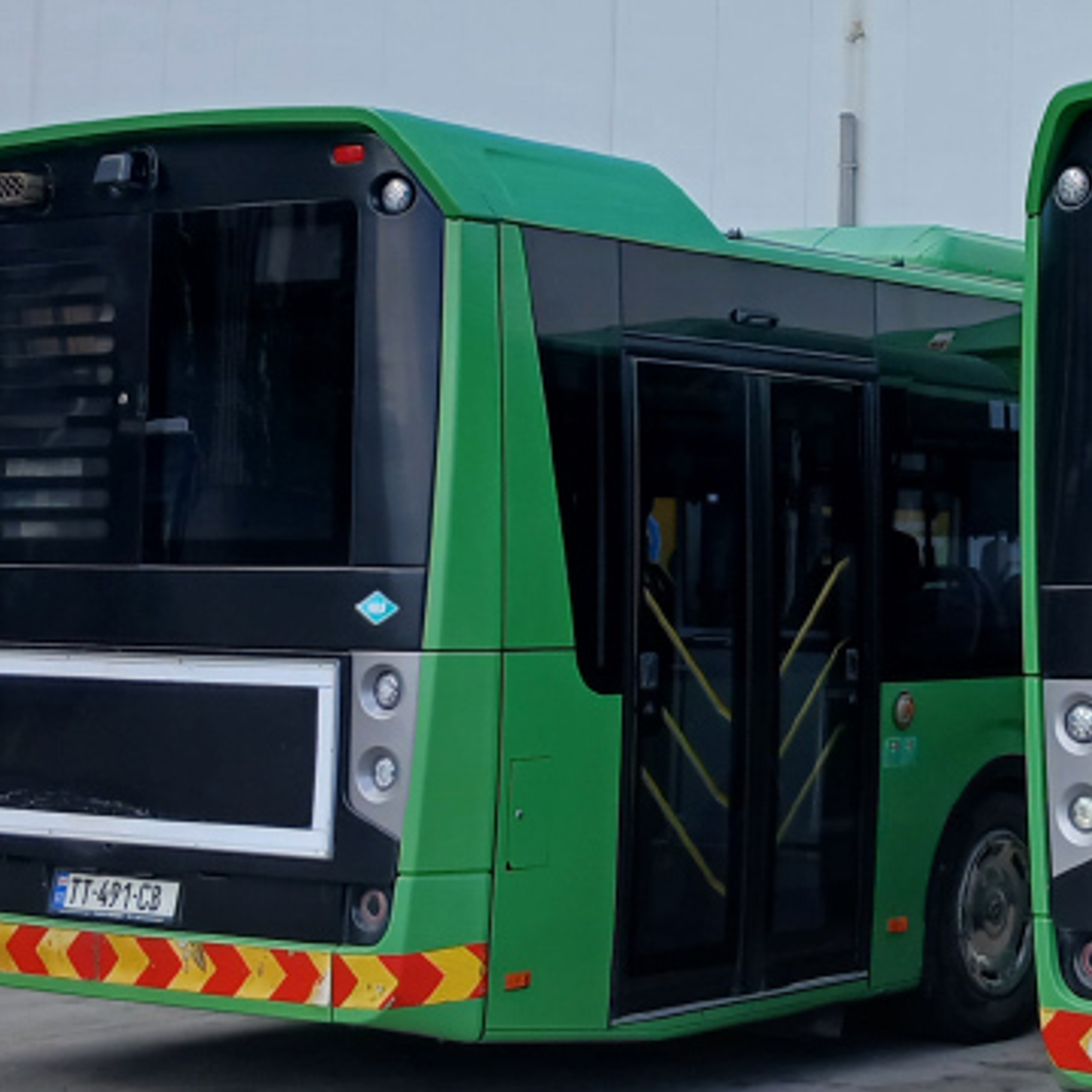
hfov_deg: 20.8
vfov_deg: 20.7
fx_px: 2962
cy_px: 296
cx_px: 758
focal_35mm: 83
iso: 20
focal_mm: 3.98
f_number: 1.8
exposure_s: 1/263
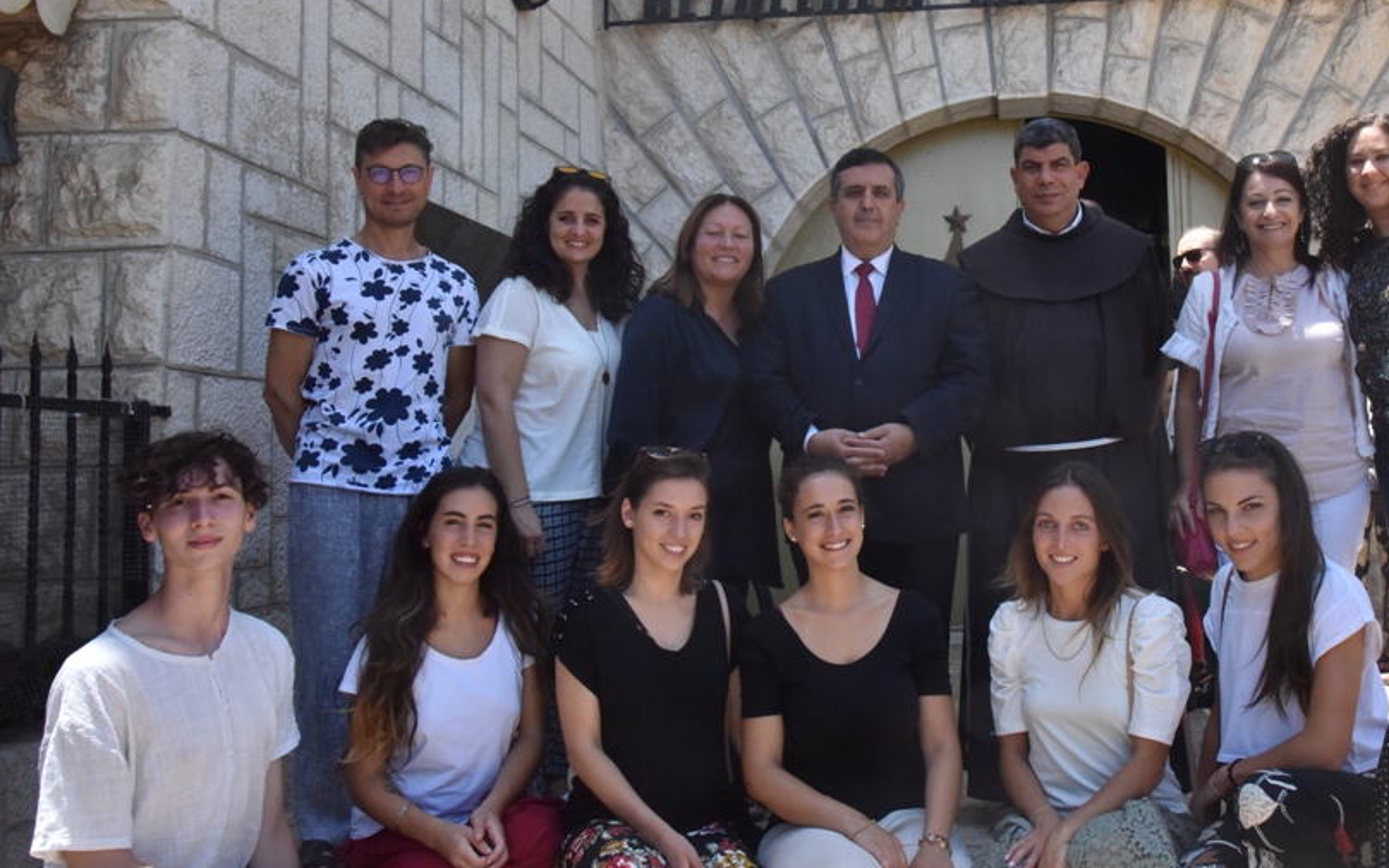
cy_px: 370
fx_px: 1515
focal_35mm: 40
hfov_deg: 48.8
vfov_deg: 32.0
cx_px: 865
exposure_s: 1/1000
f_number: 16
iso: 2500
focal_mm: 31
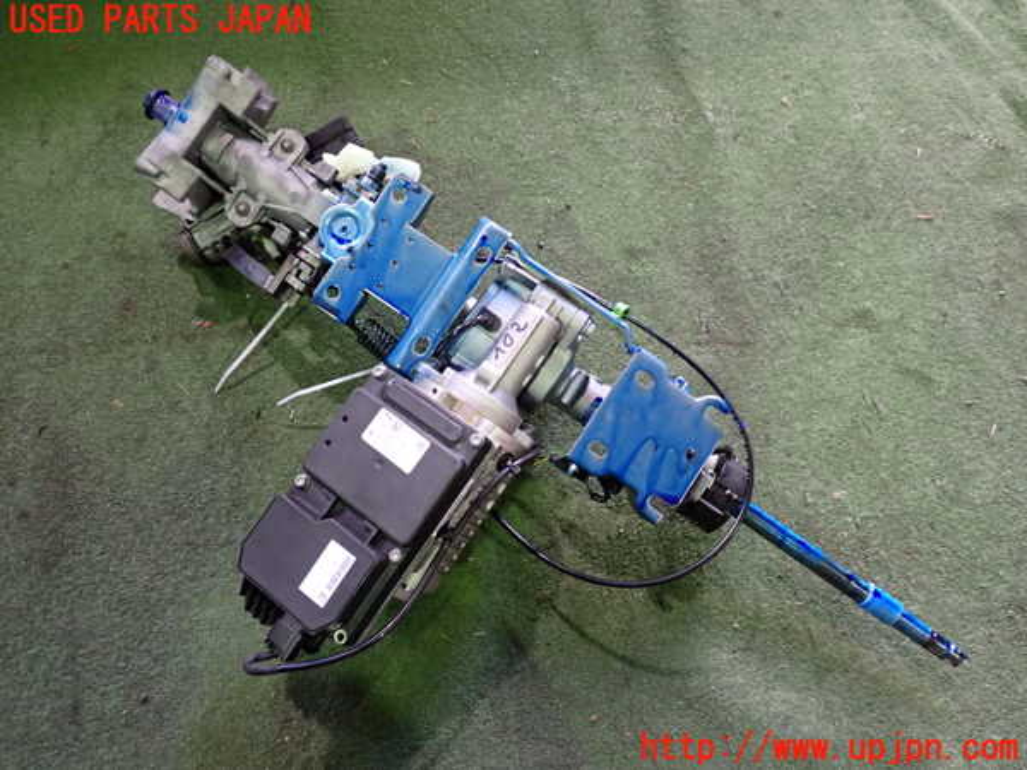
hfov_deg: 60.0
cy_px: 385
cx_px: 514
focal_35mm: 30
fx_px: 890
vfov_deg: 46.8
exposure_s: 1/30
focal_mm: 5.4
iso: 400
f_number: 2.3
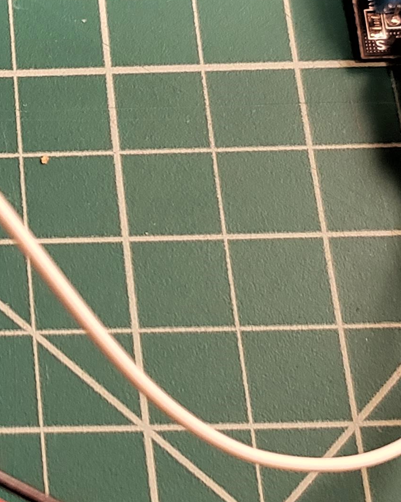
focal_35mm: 97
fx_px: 1439
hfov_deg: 15.2
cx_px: -115
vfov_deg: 19.8
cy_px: 226
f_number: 1.5
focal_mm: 4.3
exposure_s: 1/17
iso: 250
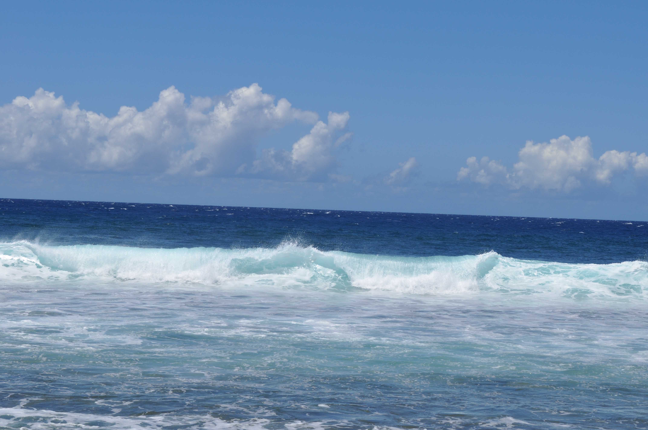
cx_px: 324
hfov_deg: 24.6
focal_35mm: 82
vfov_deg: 16.5
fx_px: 1483
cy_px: 215
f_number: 13
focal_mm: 55
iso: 200
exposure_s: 1/640
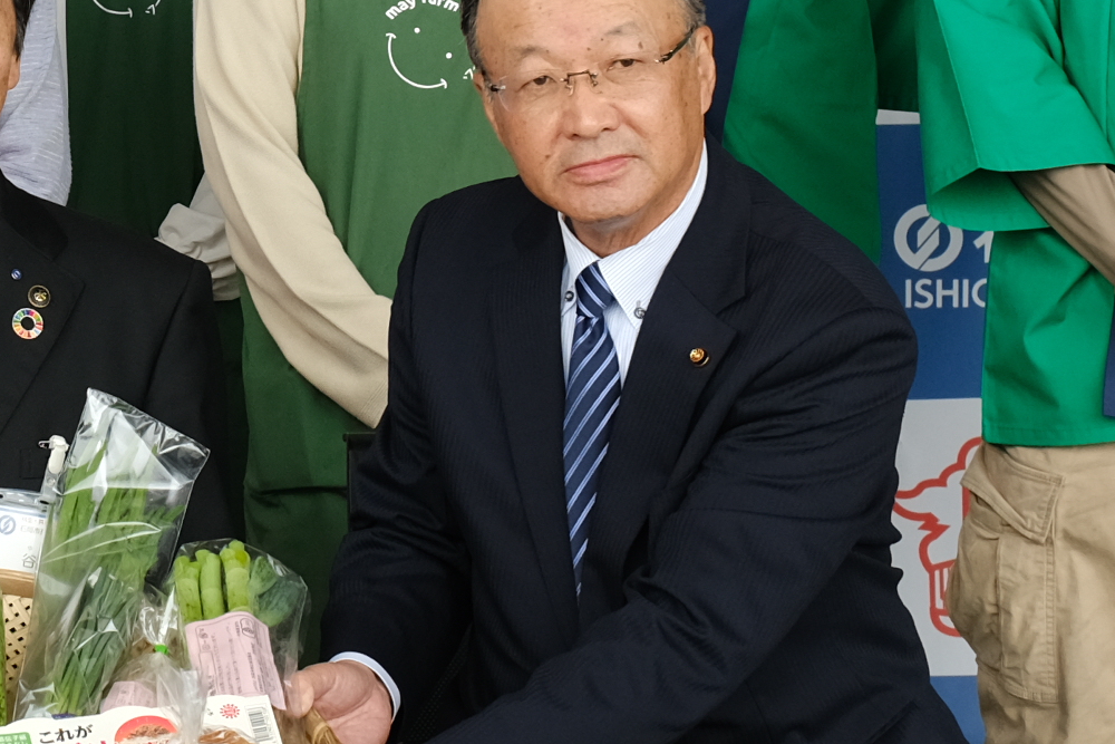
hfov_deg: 12.6
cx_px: -206
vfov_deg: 8.6
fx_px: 4925
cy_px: 58
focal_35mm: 159
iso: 400
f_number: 3.5
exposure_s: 1/125
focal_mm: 24
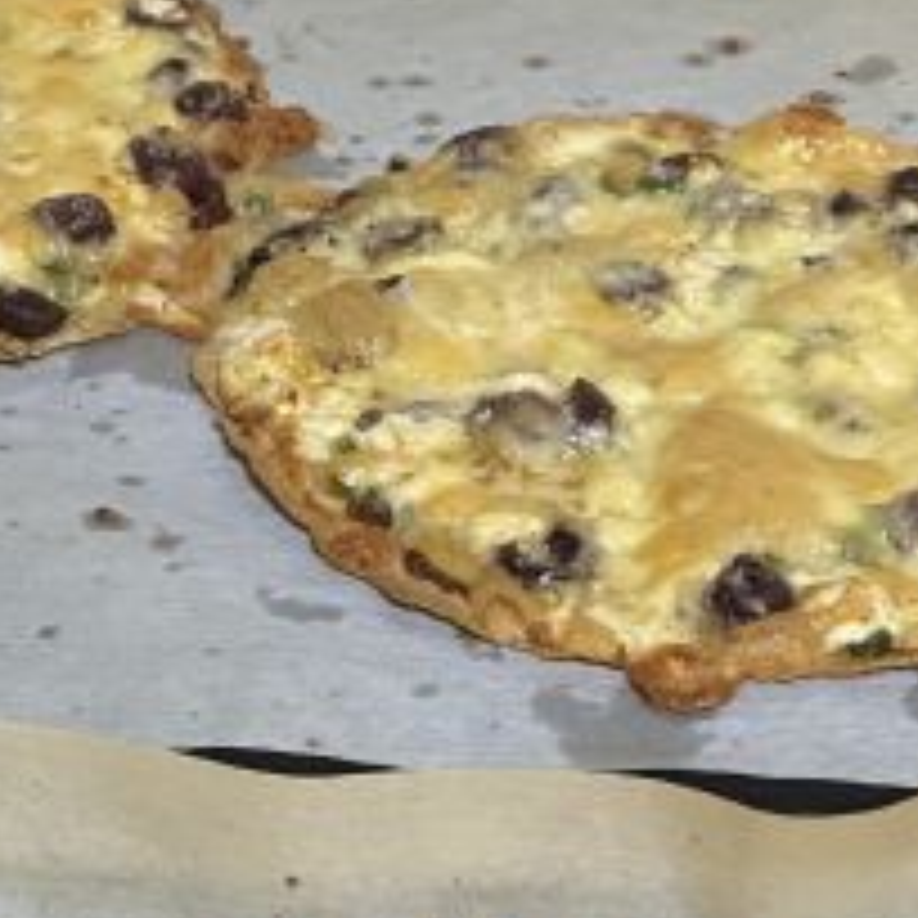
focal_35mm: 200
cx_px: 324
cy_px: 846
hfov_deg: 8.7
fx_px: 6001
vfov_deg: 8.7
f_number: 2.8
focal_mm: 9
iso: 640
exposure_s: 1/50
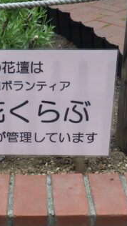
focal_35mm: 55
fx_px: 329
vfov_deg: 37.8
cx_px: 37
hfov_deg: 21.7
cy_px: 110
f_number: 4.2
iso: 125
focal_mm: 5
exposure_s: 1/400
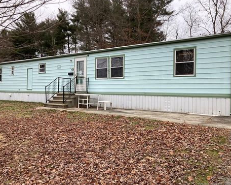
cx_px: 107
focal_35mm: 30
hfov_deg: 58.8
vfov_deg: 48.4
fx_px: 205
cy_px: 91
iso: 64
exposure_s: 1/121
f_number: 1.8
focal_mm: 3.99
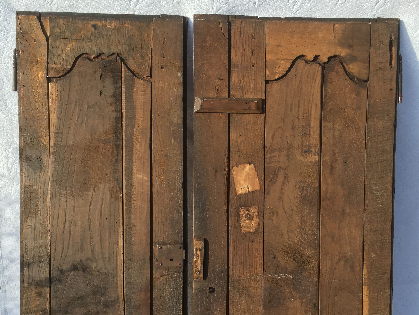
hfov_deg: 47.9
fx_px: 472
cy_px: 220
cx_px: 210
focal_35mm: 39
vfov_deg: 36.3
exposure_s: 1/591
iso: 25
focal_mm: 4.15
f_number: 2.2
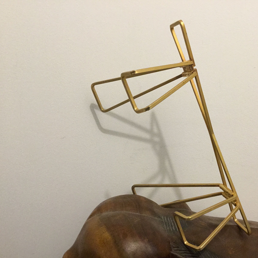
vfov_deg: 44.9
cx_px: 163
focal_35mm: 37
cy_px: 131
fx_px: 312
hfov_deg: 44.5
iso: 160
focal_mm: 3.3
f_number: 2.4
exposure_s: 1/33
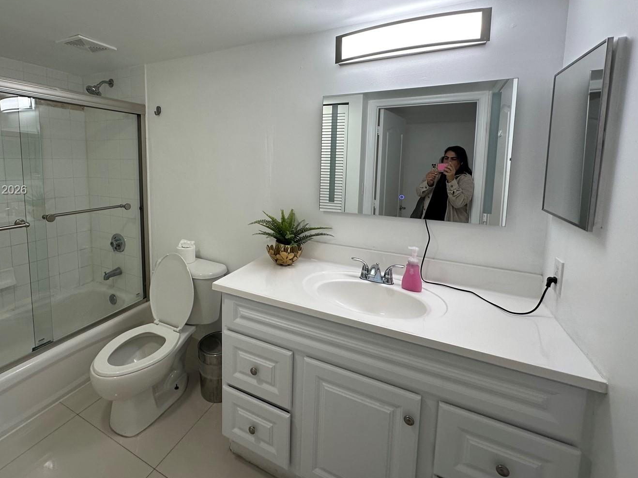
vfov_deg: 73.9
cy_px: 191
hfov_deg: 90.2
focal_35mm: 17
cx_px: 263
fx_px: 313
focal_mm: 2.22
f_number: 2.2
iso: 80
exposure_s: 1/120
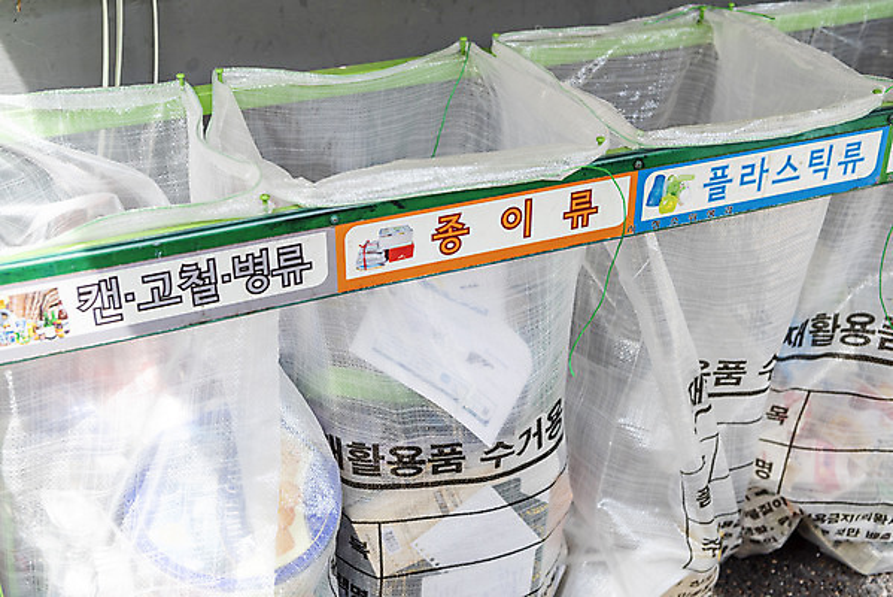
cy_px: 298
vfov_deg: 29.3
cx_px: 446
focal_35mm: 46
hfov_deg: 42.7
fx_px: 1142
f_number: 4
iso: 250
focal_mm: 46
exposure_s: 1/250
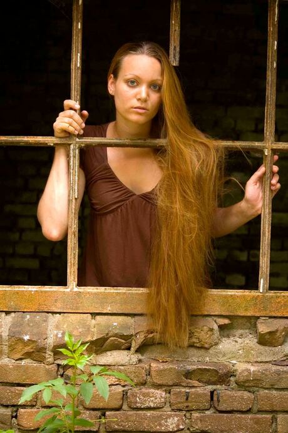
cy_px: 216
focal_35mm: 105
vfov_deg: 19.5
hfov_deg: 13.0
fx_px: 1262
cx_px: 144
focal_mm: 70
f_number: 4.5
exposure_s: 1/80
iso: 200
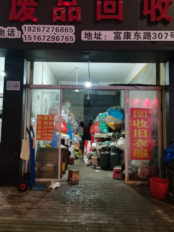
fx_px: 221
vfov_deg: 55.3
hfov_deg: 42.9
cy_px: 110
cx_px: 80
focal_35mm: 33
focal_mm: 5.58
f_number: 1.8
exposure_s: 1/25
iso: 640
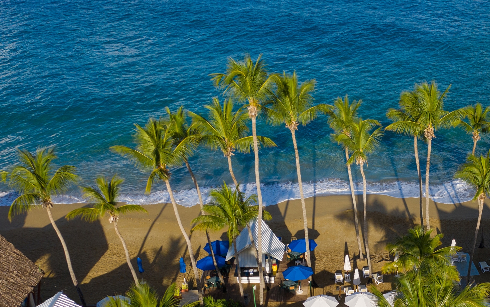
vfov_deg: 22.0
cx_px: 364
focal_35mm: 57
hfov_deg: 35.0
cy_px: 304
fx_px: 761
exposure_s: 1/100
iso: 100
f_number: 4
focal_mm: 10.26
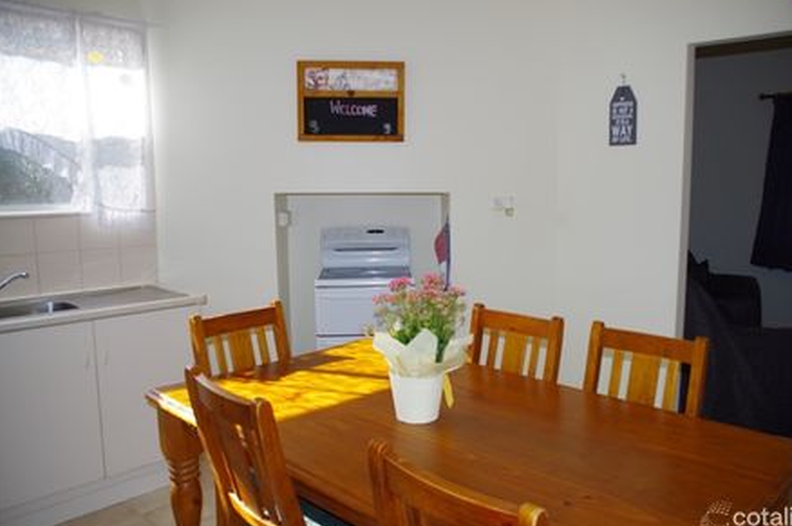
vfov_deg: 44.9
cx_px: 421
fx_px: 637
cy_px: 272
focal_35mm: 29
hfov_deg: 63.7
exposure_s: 1/180
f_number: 3.5
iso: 400
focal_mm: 18
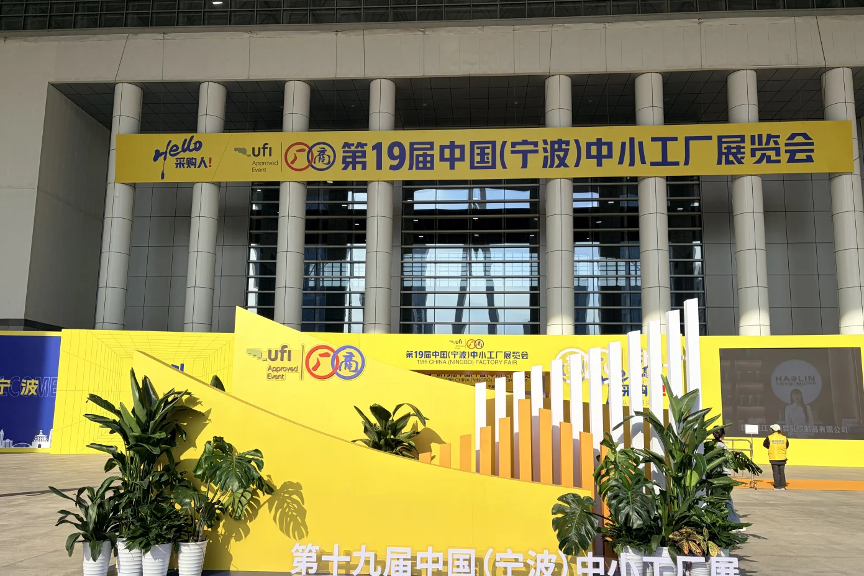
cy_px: 315
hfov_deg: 65.5
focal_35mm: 28
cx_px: 435
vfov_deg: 46.3
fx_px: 672
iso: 50
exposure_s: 1/3623
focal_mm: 5.96
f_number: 1.6
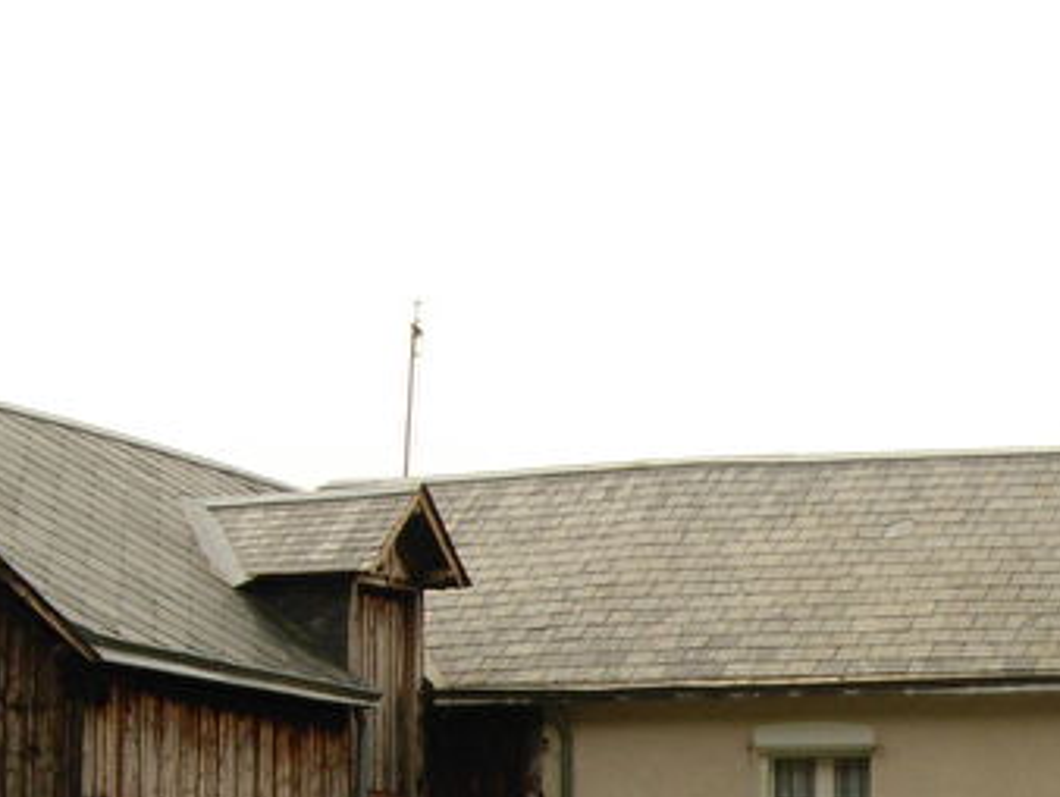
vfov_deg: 13.5
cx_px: 1035
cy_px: 722
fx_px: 3340
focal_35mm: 109
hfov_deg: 17.6
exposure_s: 1/209
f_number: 5.4
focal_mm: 7.5
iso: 50
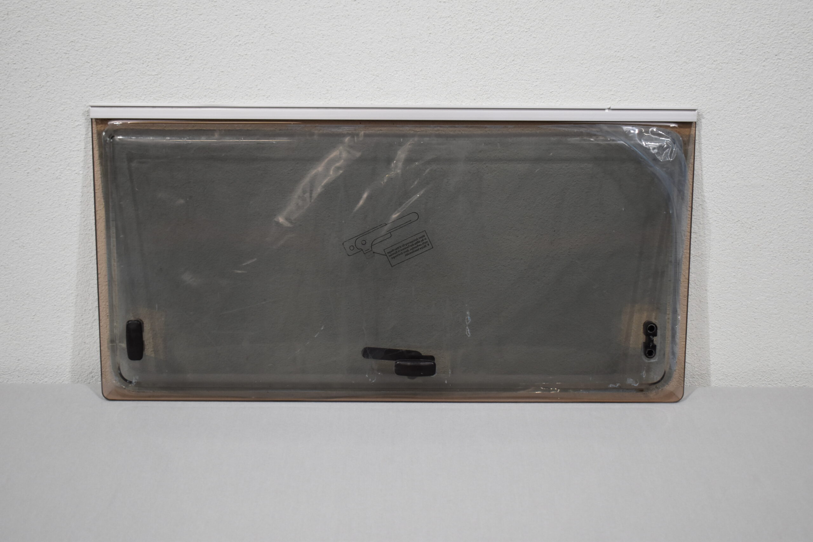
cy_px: 271
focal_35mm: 52
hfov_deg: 37.8
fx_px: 1186
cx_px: 406
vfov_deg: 25.8
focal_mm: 35
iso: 800
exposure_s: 1/200
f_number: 4.5
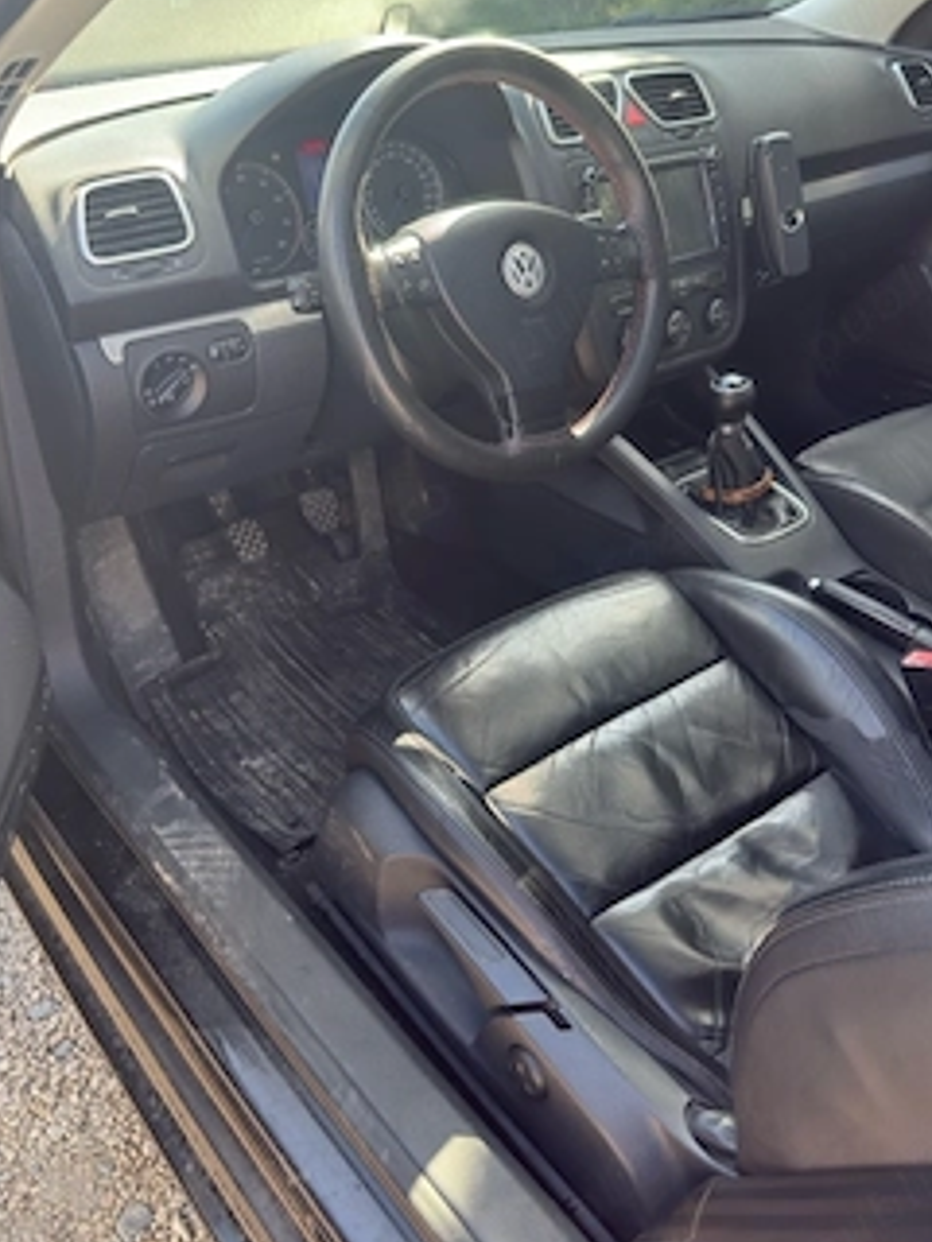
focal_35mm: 30
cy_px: 621
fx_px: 1077
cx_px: 404
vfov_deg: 60.0
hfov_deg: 46.7
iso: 125
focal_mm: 6.76
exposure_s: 1/243
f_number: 1.78
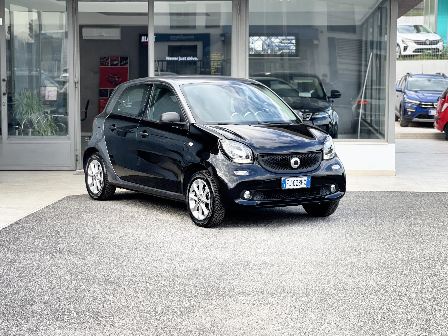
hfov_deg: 30.3
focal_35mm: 64
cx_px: 224
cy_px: 168
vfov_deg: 22.9
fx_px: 828
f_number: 2.2
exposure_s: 1/121
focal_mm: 7.5
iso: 40
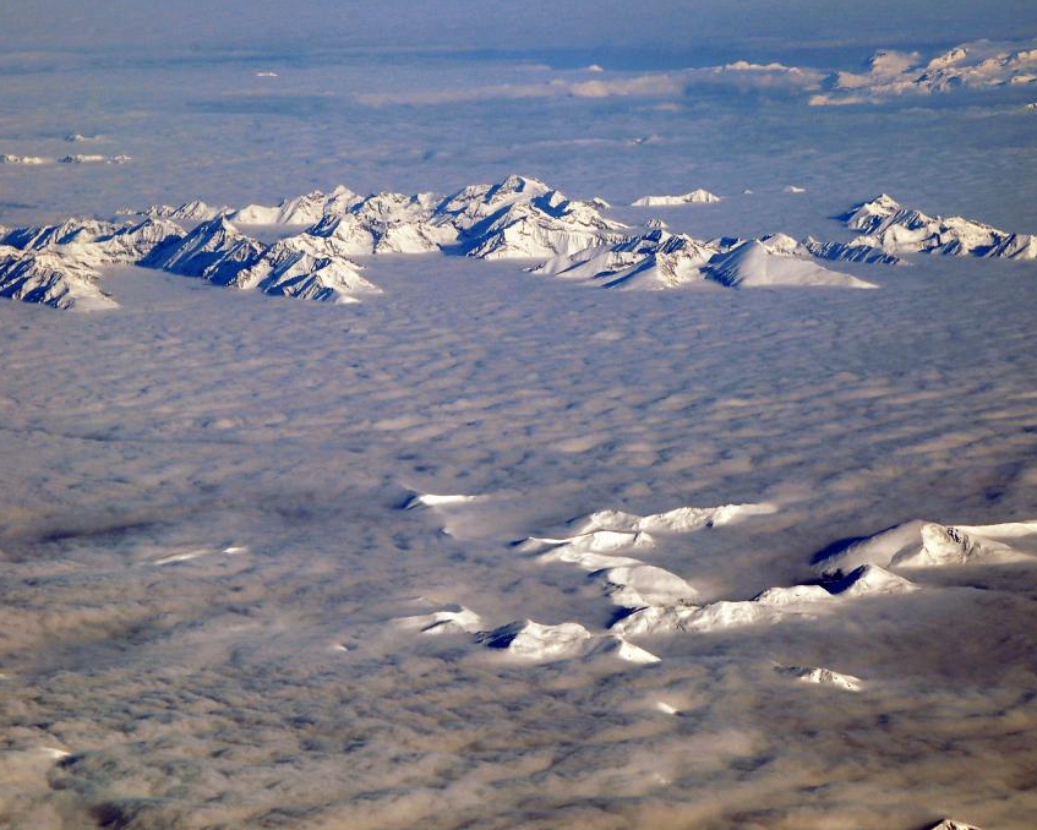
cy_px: 414
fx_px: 5219
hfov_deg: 11.3
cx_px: 574
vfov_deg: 9.1
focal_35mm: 170
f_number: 11
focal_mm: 100
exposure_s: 1/500
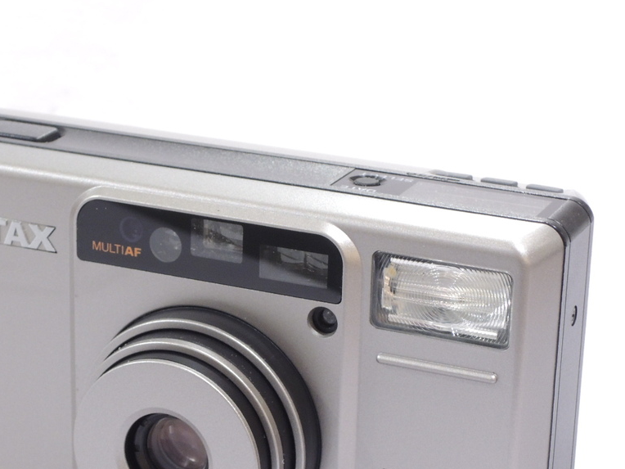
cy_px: 358
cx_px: 214
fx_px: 2185
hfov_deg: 16.2
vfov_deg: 12.2
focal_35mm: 121
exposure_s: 1/40
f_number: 4.7
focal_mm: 13.8
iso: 400
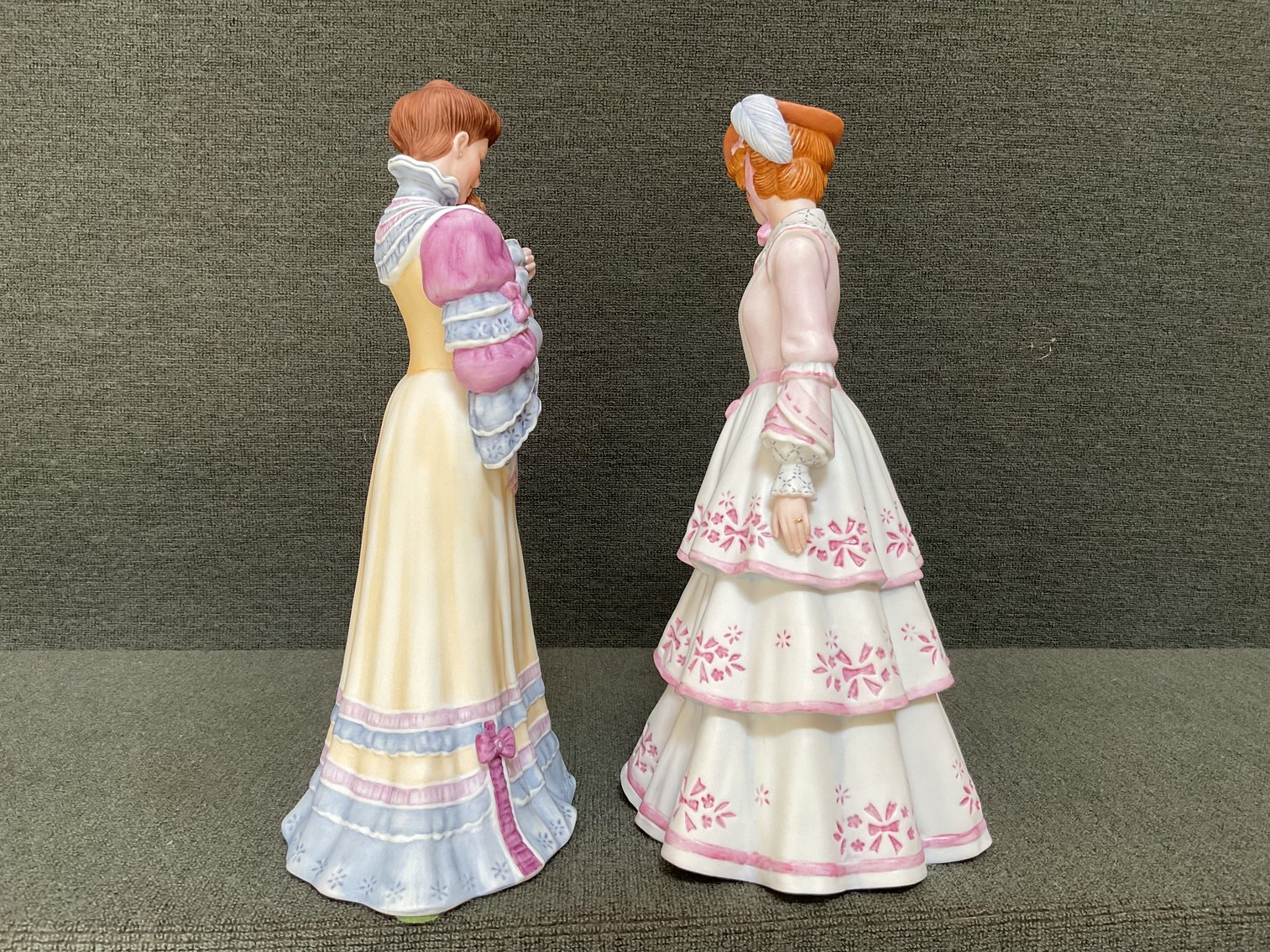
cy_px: 476
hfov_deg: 61.7
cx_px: 635
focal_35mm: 29
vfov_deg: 48.2
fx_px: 1064
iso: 64
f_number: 1.8
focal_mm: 3
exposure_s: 1/60
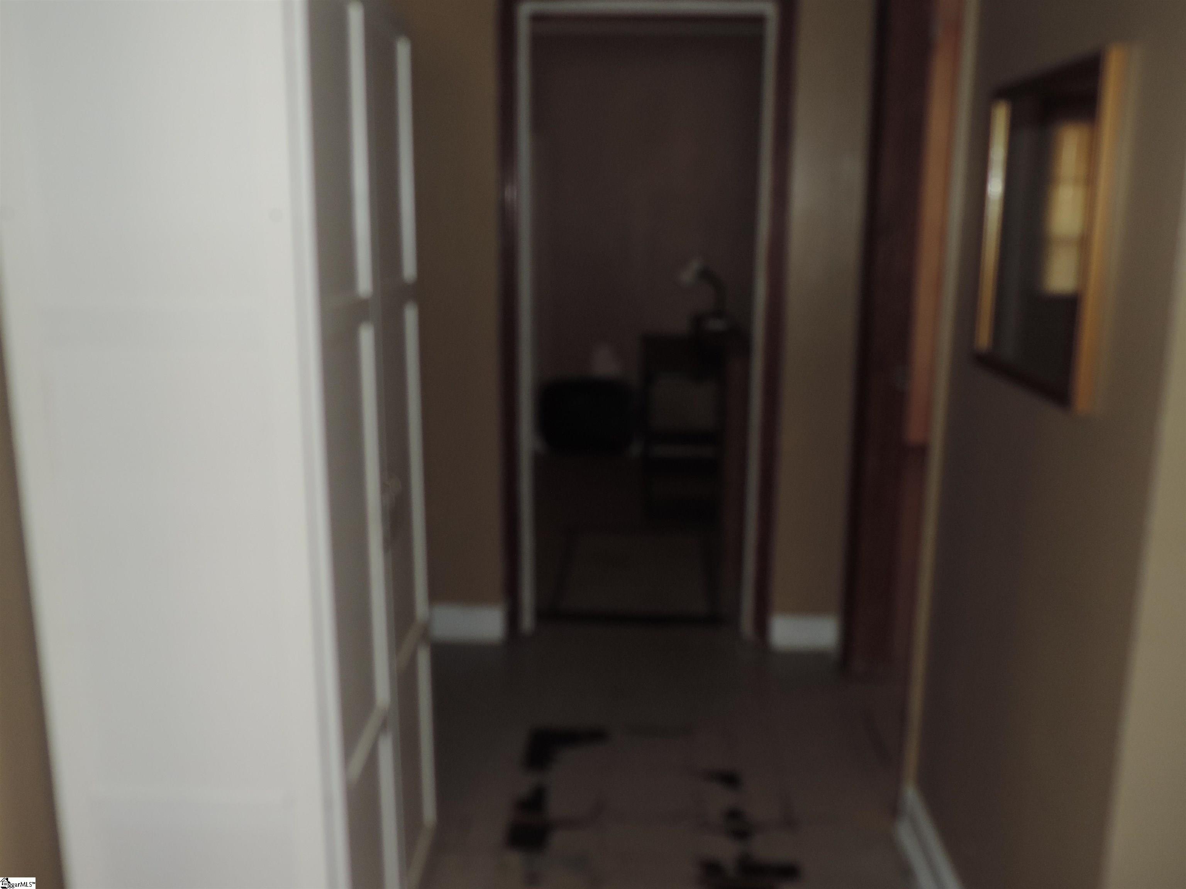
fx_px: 1028
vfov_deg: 46.8
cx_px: 593
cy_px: 444
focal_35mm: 30
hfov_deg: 60.0
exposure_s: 1/30
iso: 200
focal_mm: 5.3
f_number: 3.1
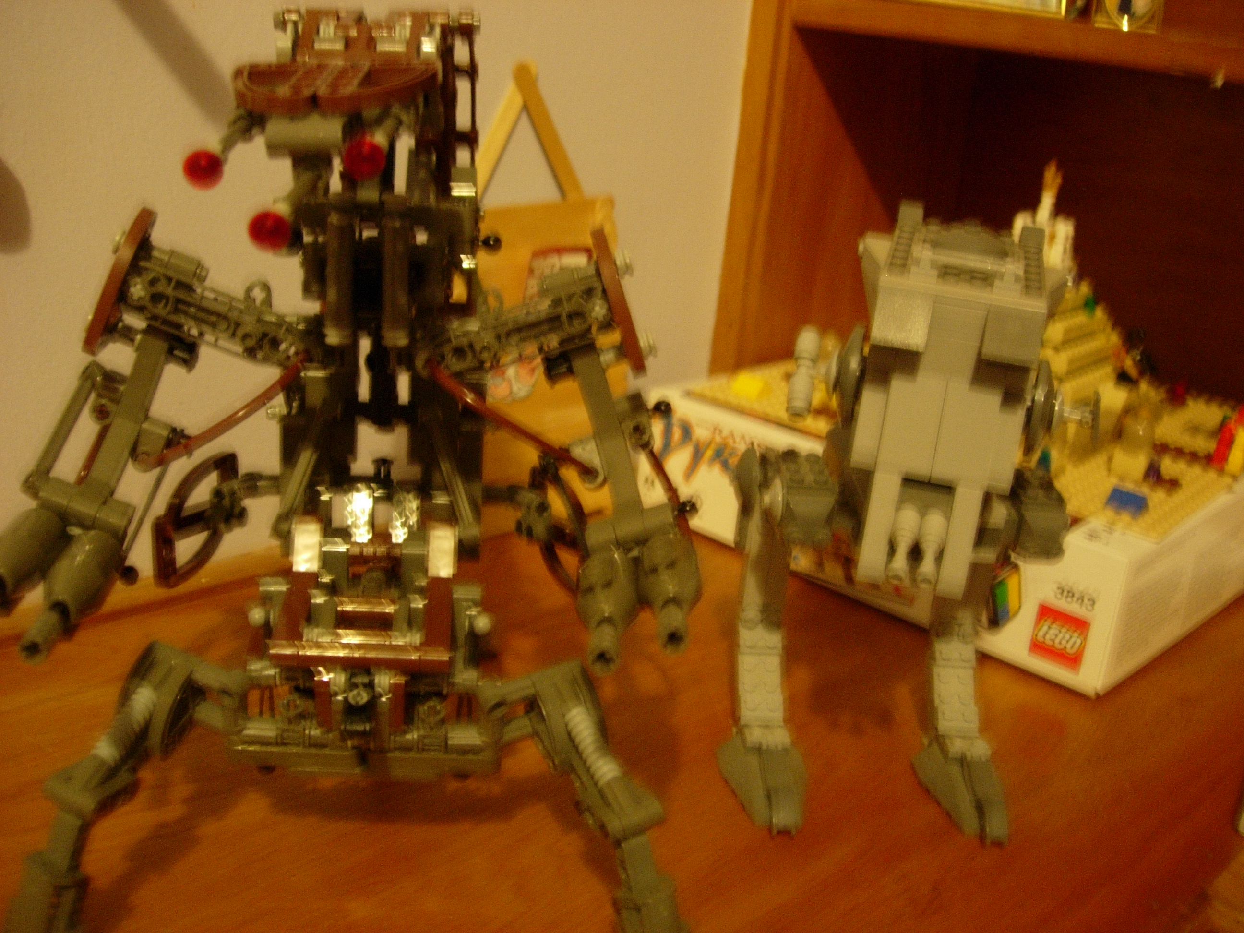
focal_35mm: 38
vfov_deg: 37.7
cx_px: 622
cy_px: 466
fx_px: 1366
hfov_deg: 49.0
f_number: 2.8
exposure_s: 1/3.7
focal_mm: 7.8
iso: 200
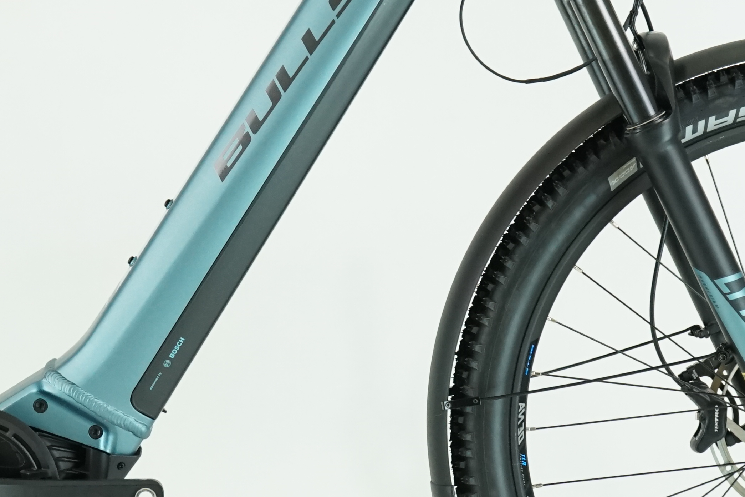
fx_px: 3269
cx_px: 166
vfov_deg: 8.7
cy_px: 155
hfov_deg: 13.0
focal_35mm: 158
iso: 1600
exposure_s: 1/200
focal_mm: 55
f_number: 5.6
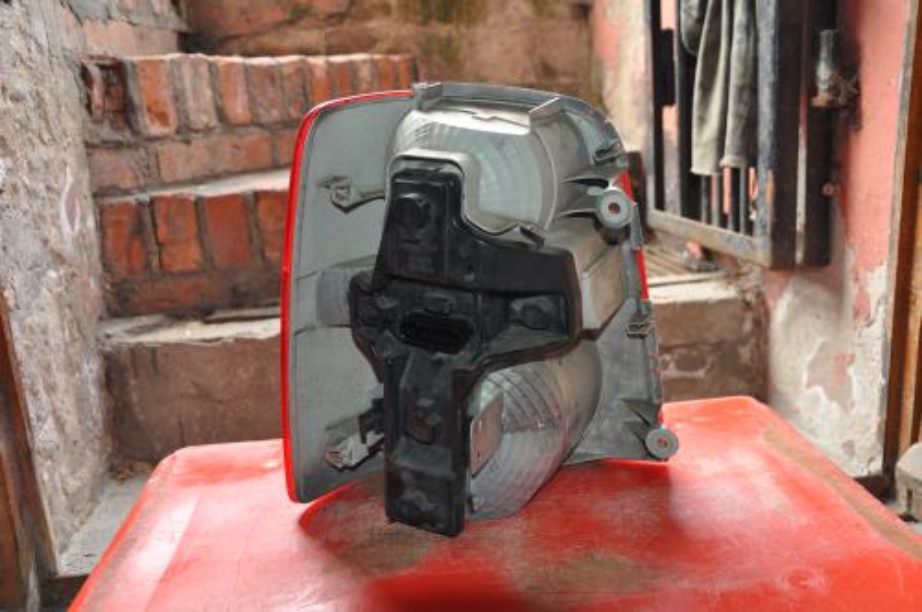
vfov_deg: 41.6
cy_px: 306
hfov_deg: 59.6
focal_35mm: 32
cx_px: 461
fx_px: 806
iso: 560
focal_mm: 21
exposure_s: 1/100
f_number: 3.8
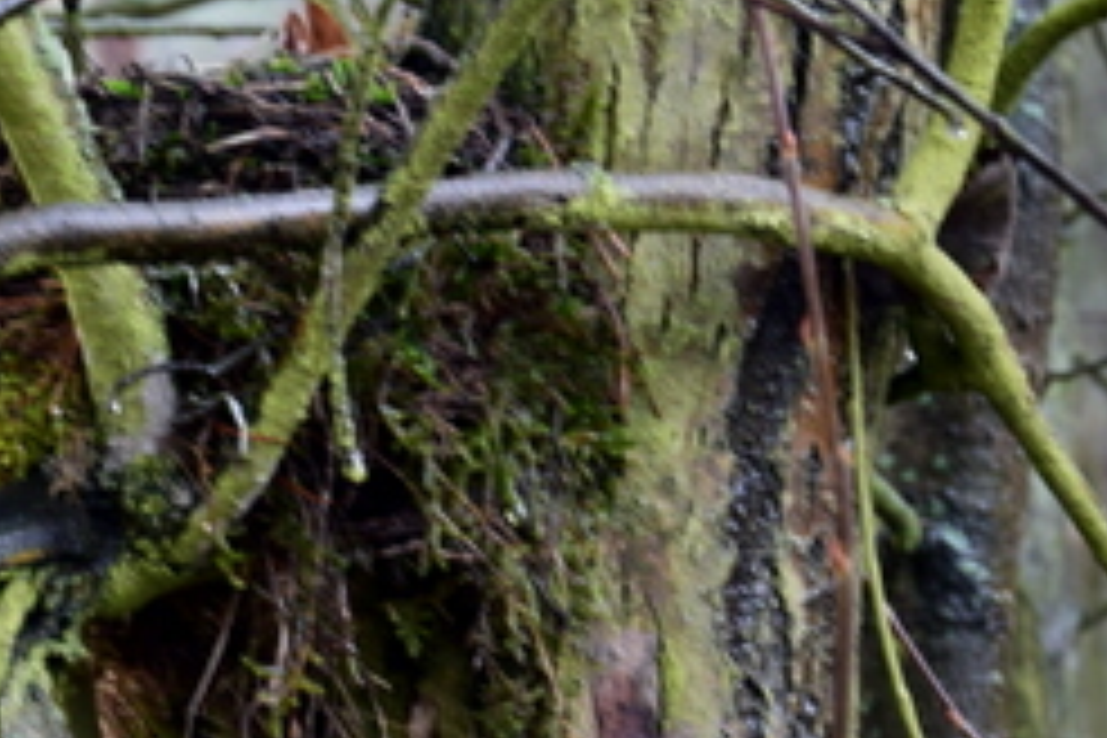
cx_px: 171
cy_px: 490
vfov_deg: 5.4
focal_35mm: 254
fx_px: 7810
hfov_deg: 8.1
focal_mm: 52
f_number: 6.3
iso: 400
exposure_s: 1/15
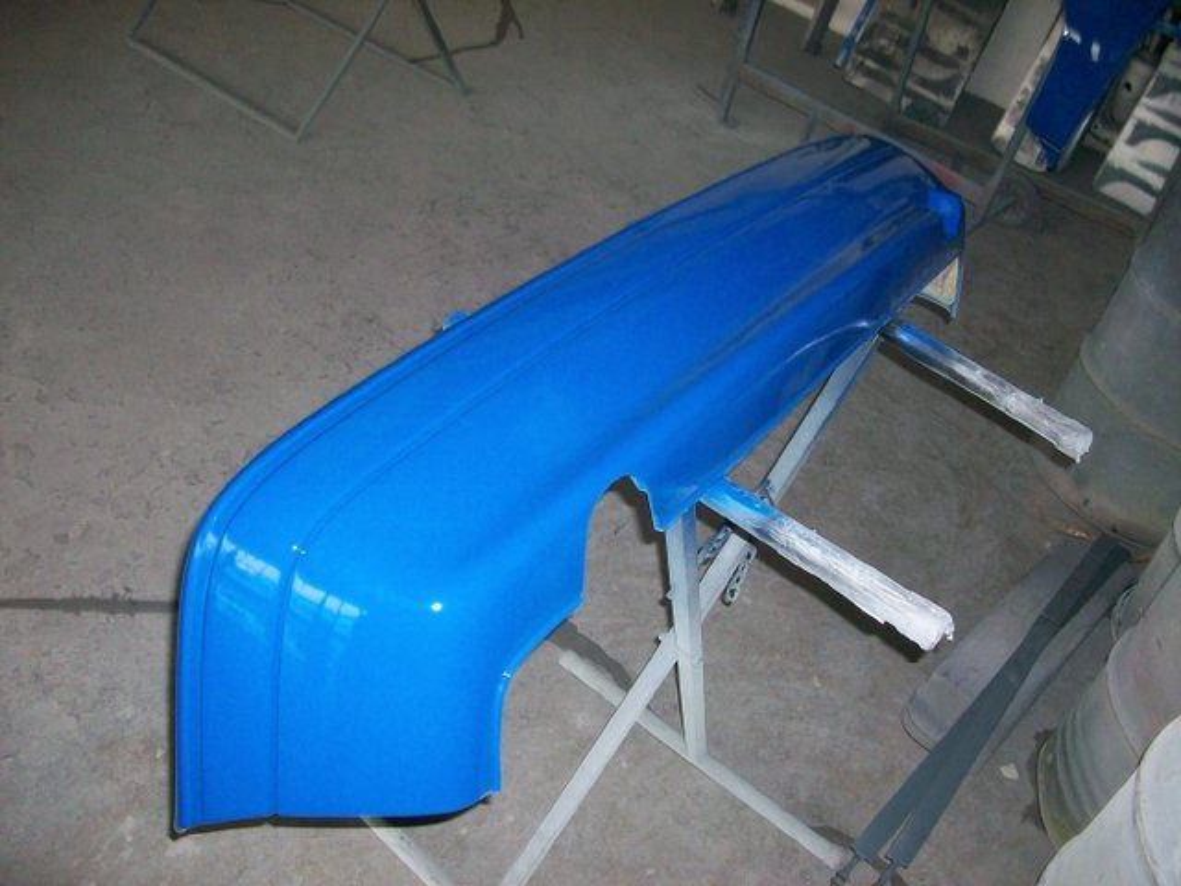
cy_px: 443
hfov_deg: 54.0
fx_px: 1160
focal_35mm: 34
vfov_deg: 41.8
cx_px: 590
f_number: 2.8
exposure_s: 1/60
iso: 160
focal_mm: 5.7
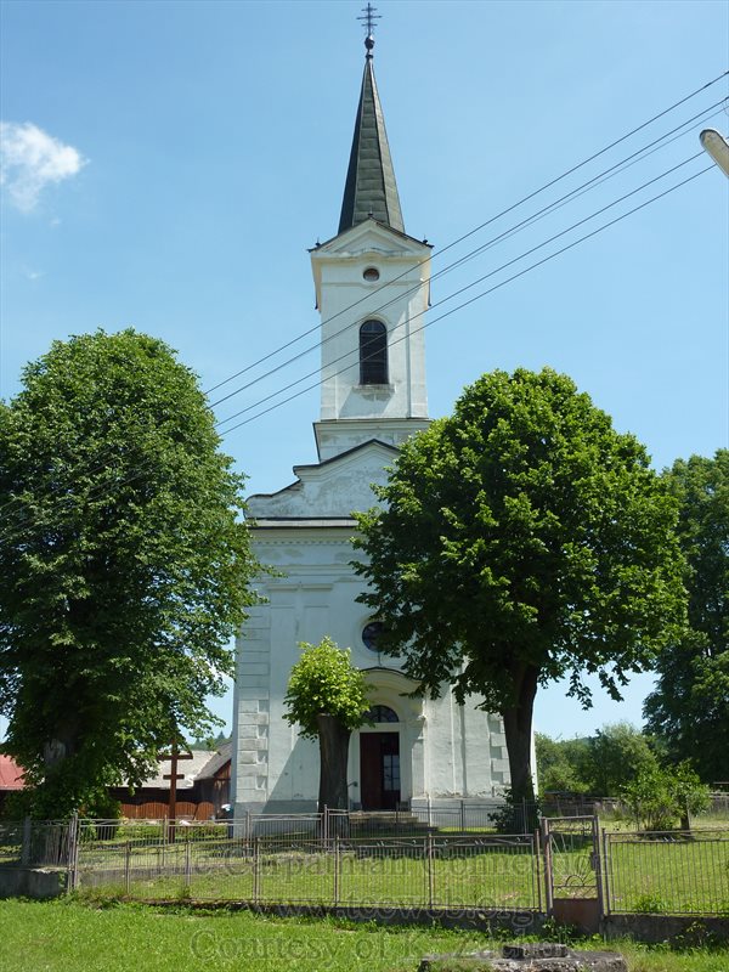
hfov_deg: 36.0
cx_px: 364
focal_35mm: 40
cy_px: 486
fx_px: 1123
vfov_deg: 46.8
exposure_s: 1/400
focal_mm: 6.5
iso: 80
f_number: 4
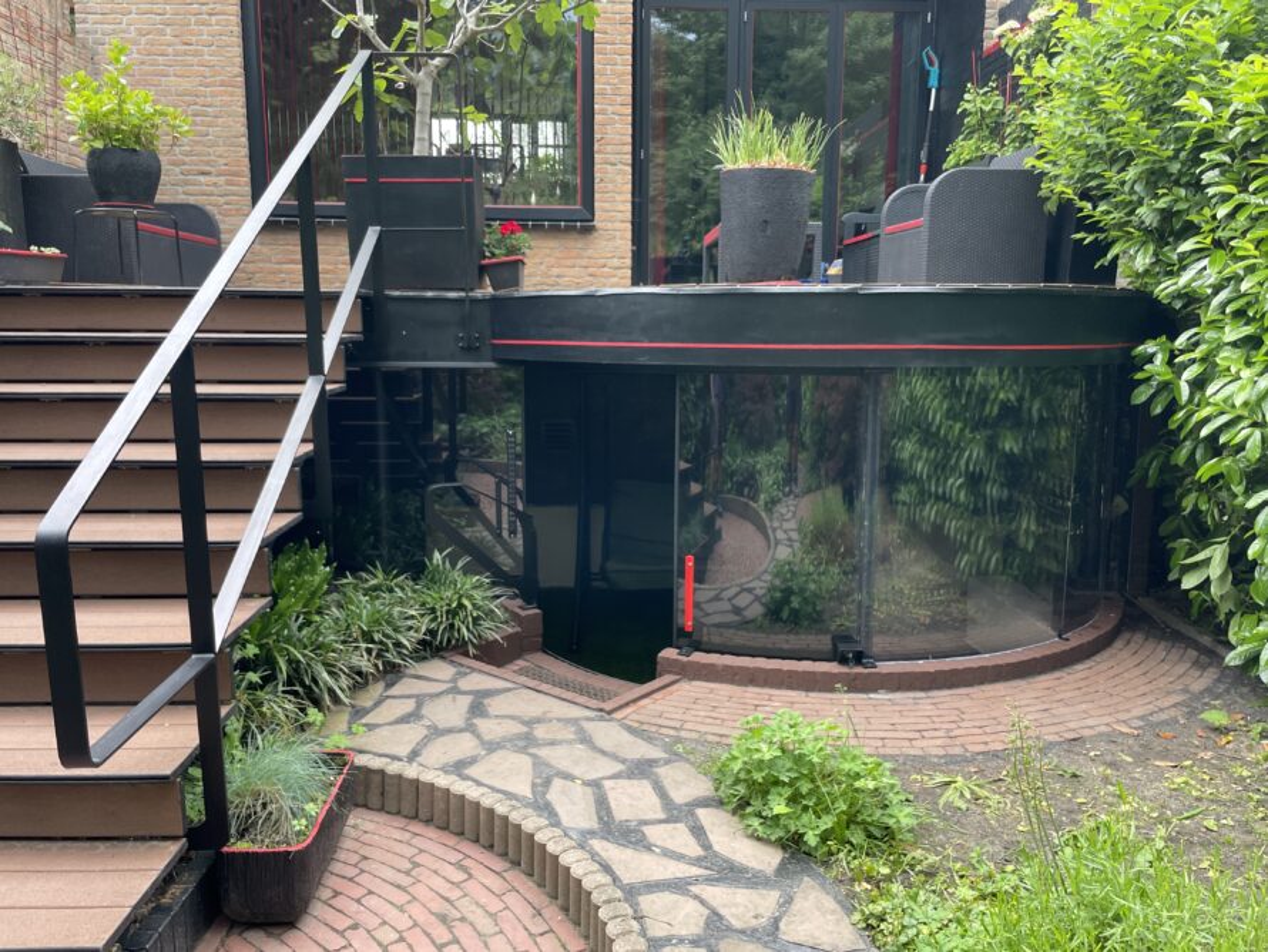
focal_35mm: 26
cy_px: 476
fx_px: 953
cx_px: 634
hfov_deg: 67.3
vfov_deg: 53.1
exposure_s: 1/121
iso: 100
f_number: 1.6
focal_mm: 4.2
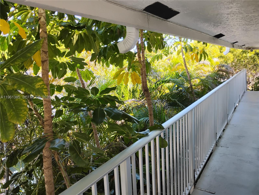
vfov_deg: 49.9
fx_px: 210
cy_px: 98
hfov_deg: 63.4
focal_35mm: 28
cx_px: 130
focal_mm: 4.26
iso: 159
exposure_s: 1/120
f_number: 1.8
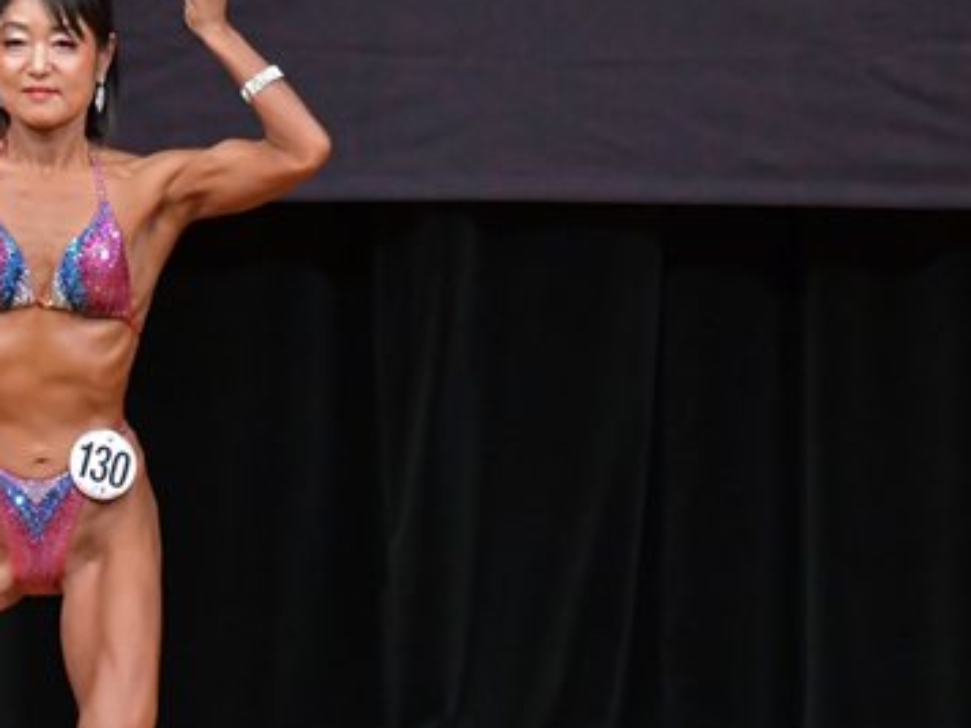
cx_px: 119
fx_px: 16746
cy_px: 469
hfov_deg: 3.3
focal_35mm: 597
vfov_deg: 2.5
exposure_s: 1/400
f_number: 5.6
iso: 4000
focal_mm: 190
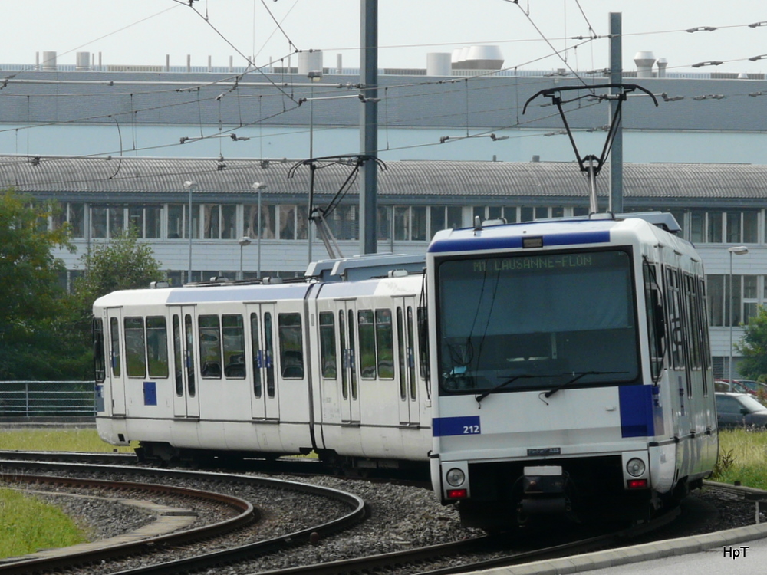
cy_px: 288
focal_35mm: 183
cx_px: 384
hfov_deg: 10.8
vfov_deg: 8.1
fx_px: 4055
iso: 100
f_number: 5.6
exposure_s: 1/320
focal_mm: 30
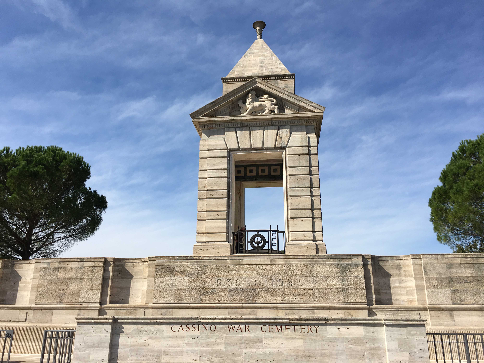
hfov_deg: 61.7
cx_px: 242
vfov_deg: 48.2
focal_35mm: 29
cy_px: 182
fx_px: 405
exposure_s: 1/2331
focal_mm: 4.15
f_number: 2.2
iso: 25
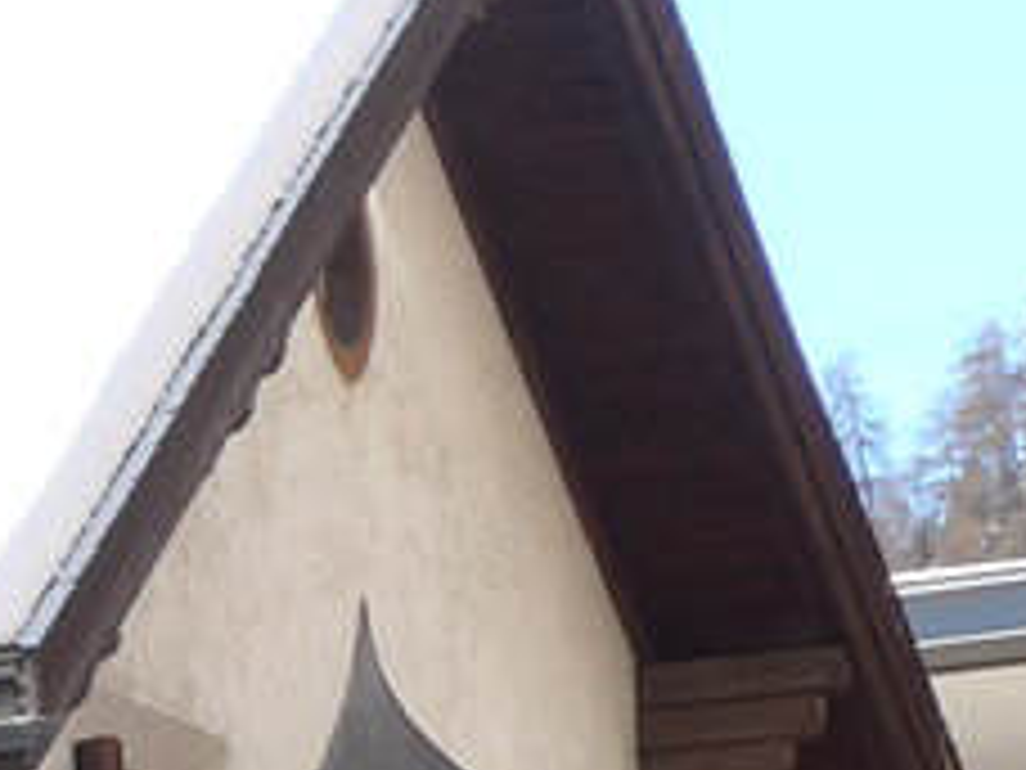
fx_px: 11559
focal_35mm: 390
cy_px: 1680
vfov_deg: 3.8
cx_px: -1035
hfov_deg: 5.0
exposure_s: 1/250
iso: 80
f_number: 4.2
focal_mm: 15
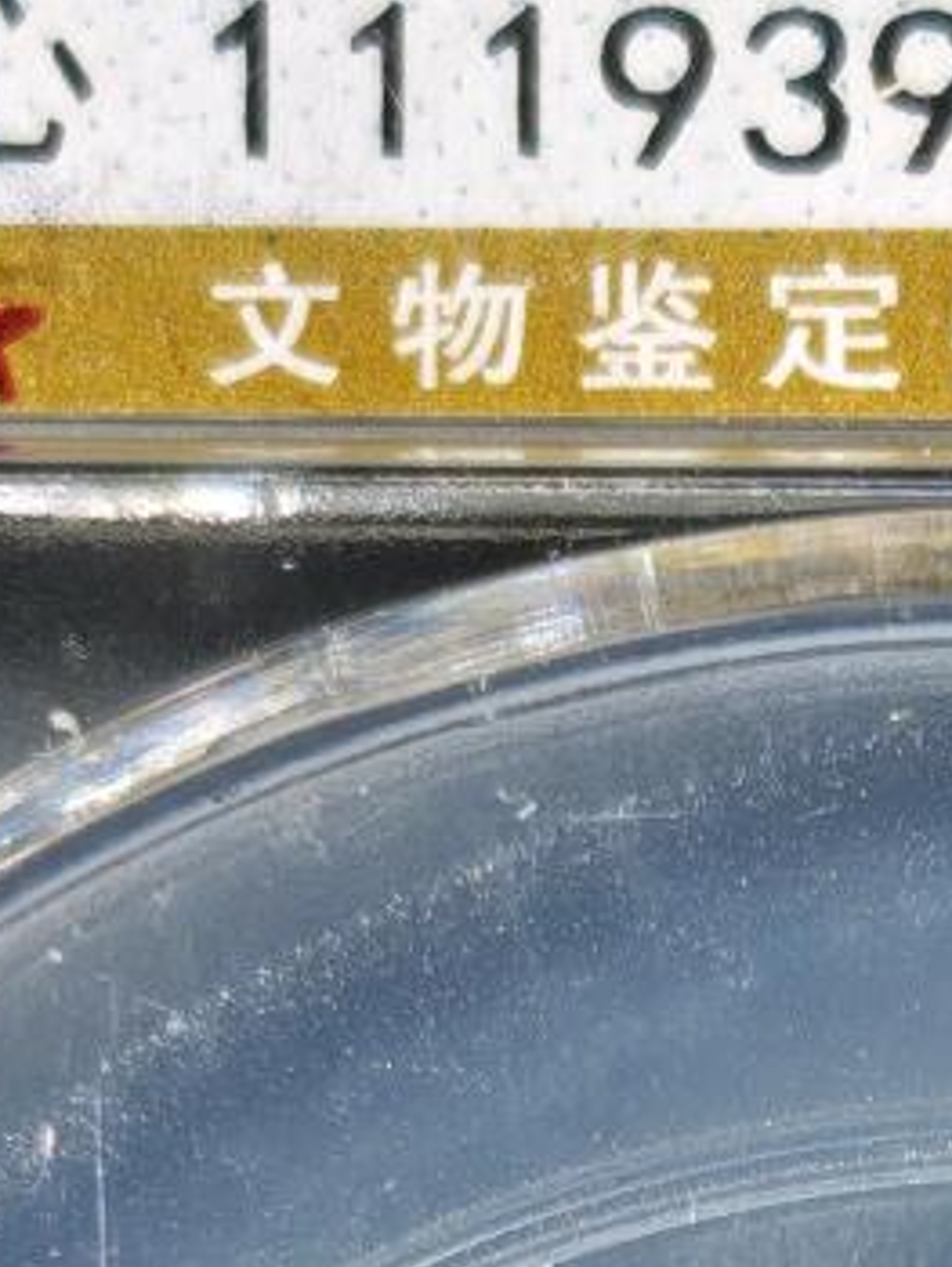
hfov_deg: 5.8
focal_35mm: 257
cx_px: 941
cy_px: 1575
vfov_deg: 7.6
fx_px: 9412
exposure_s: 1/95.6
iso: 100
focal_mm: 5.85
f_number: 1.63
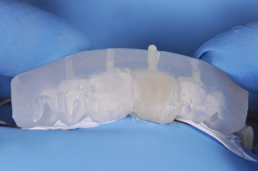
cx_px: 129
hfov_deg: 16.1
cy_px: 86
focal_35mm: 128
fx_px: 913
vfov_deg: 10.7
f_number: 25
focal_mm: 85
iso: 500
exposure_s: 1/125
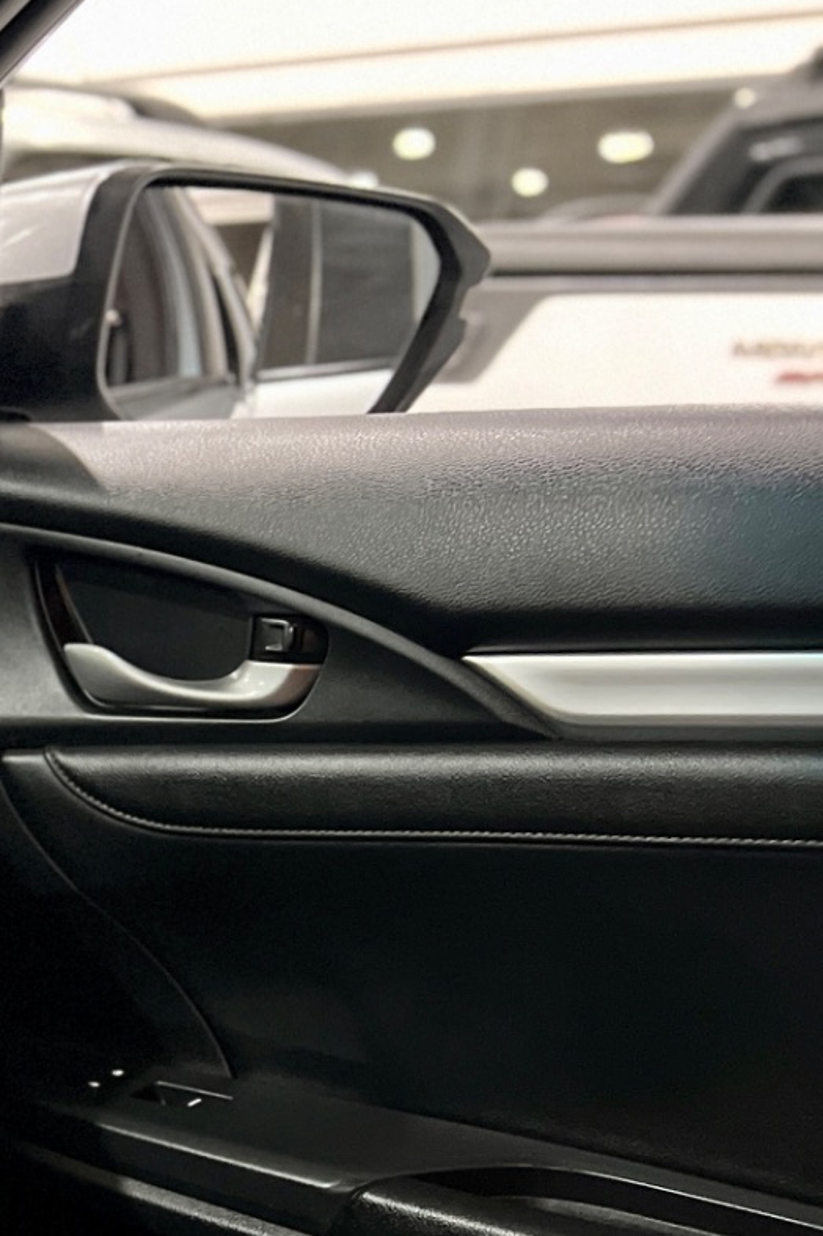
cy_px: 1062
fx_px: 2265
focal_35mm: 66
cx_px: -679
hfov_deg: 16.9
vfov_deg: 29.5
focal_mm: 5.7
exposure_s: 1/30
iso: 640
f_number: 1.5
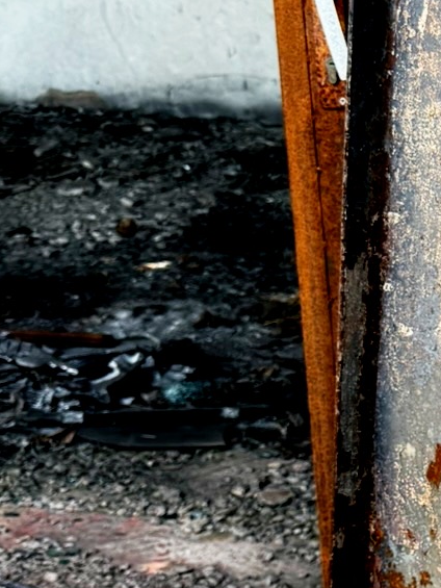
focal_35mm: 87
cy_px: 431
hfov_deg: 14.9
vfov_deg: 22.3
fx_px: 1477
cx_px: 781
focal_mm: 6.76
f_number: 1.78
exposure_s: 1/358
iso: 100
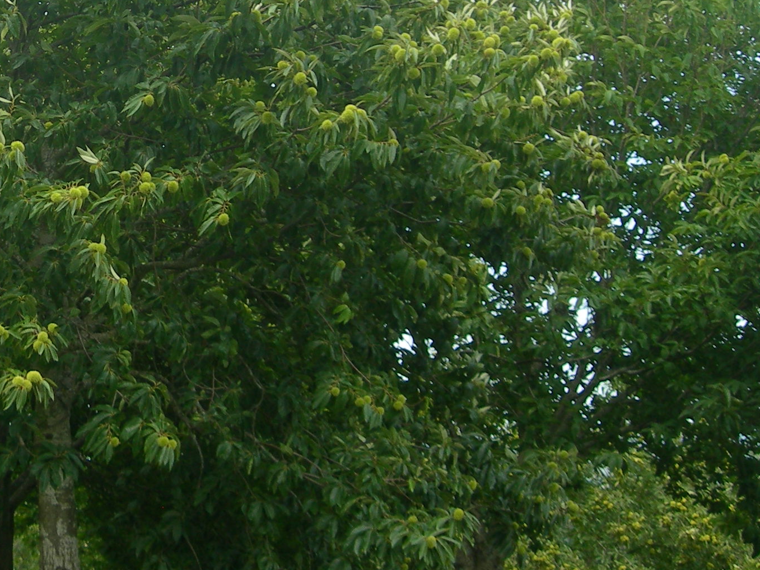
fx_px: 1888
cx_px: 12
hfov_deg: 22.0
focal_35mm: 86
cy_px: 144
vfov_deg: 17.1
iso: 50
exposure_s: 1/286
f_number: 2.8
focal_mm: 7.8
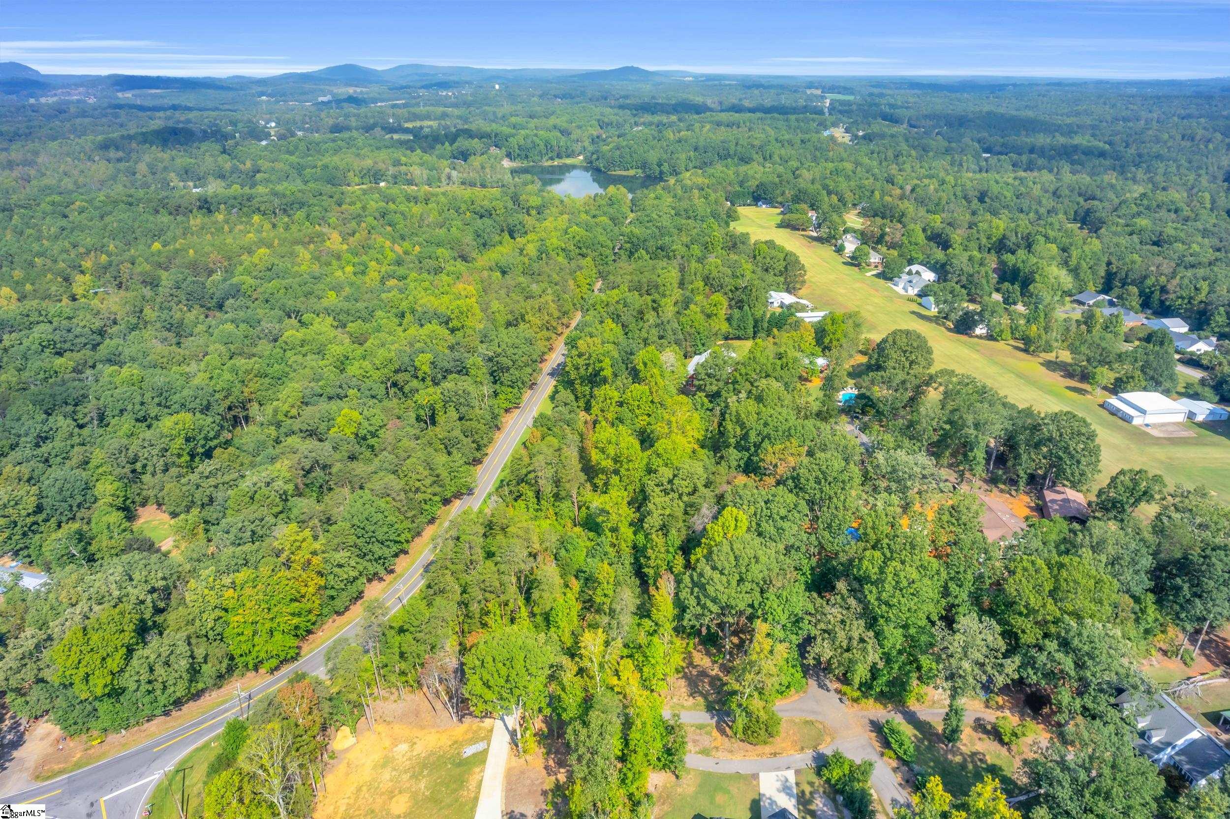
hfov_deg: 78.6
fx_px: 751
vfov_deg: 57.2
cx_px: 615
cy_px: 410
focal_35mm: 22
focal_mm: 8.38
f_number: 2.8
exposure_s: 1/160
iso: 100
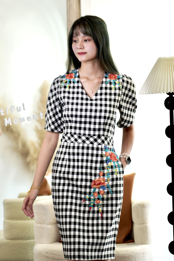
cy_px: 130
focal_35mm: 128
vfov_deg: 16.1
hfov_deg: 10.8
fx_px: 924
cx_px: 87
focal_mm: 85
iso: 100
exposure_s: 1/160
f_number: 1.8
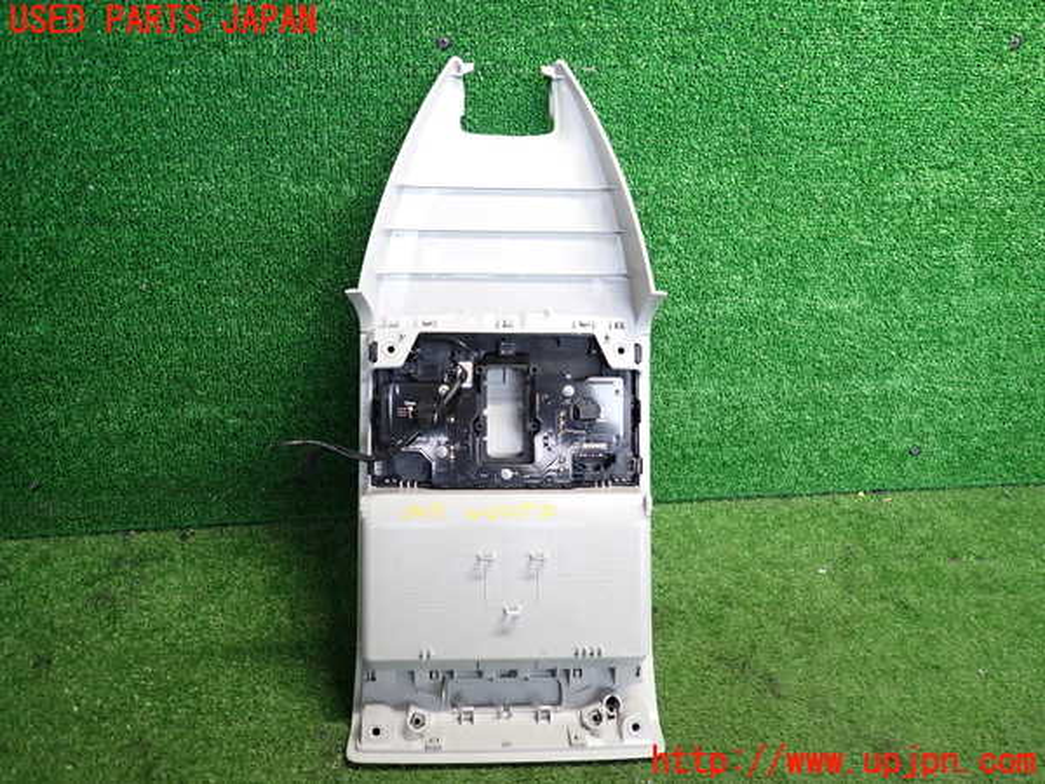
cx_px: 522
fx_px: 755
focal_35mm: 25
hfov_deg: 69.4
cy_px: 392
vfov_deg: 54.9
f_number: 2
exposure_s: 1/30
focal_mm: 4.5
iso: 320
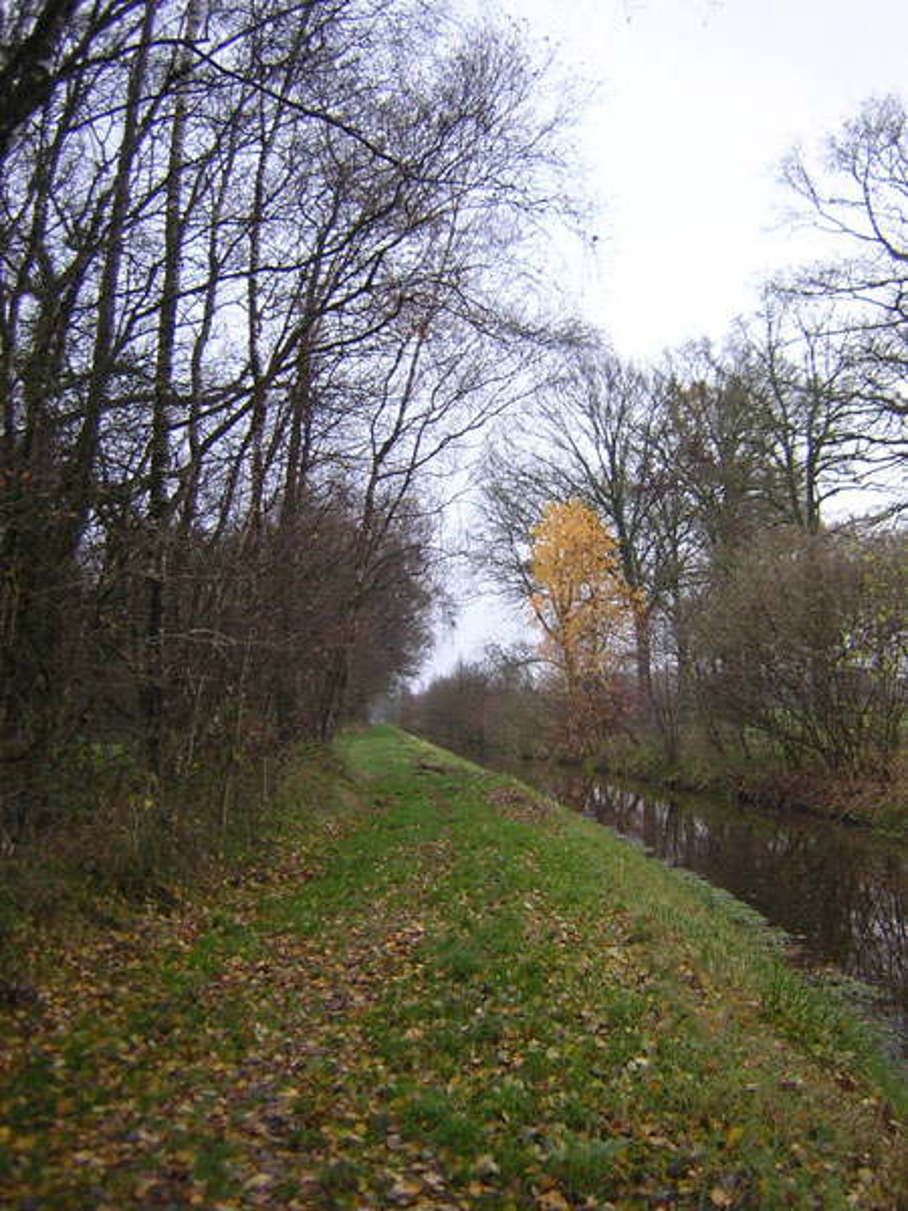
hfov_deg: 39.7
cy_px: 606
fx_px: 1259
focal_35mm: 36
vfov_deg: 51.4
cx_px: 454
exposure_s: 1/70.9
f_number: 2.6
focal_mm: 4.7
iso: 100
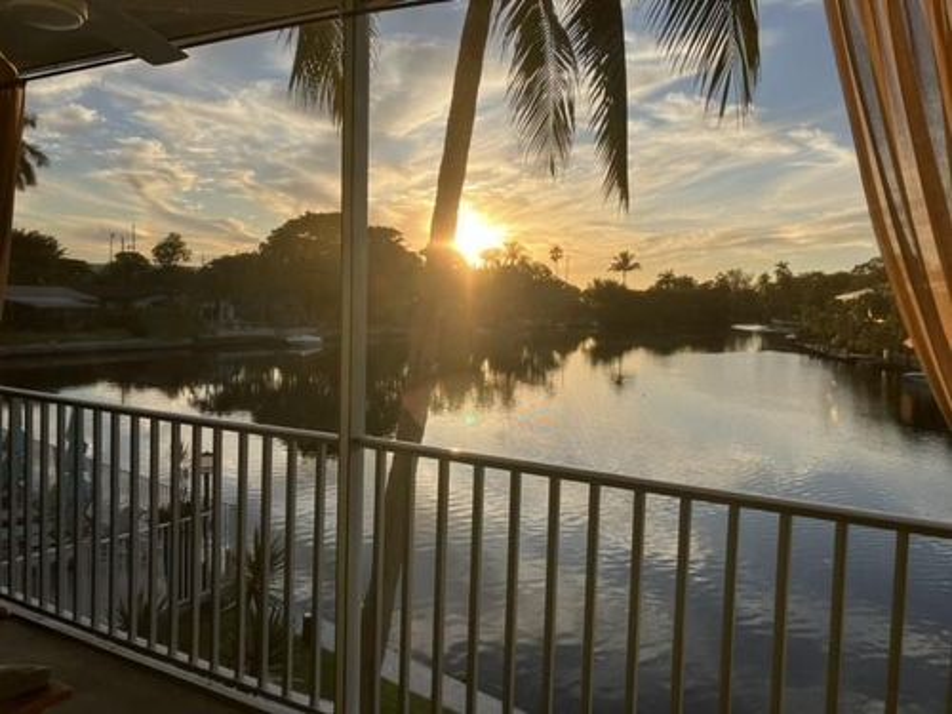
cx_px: 476
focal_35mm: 28
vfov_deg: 49.7
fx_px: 770
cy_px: 357
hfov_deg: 63.4
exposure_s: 1/1080
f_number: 1.8
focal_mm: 3.99
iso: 32
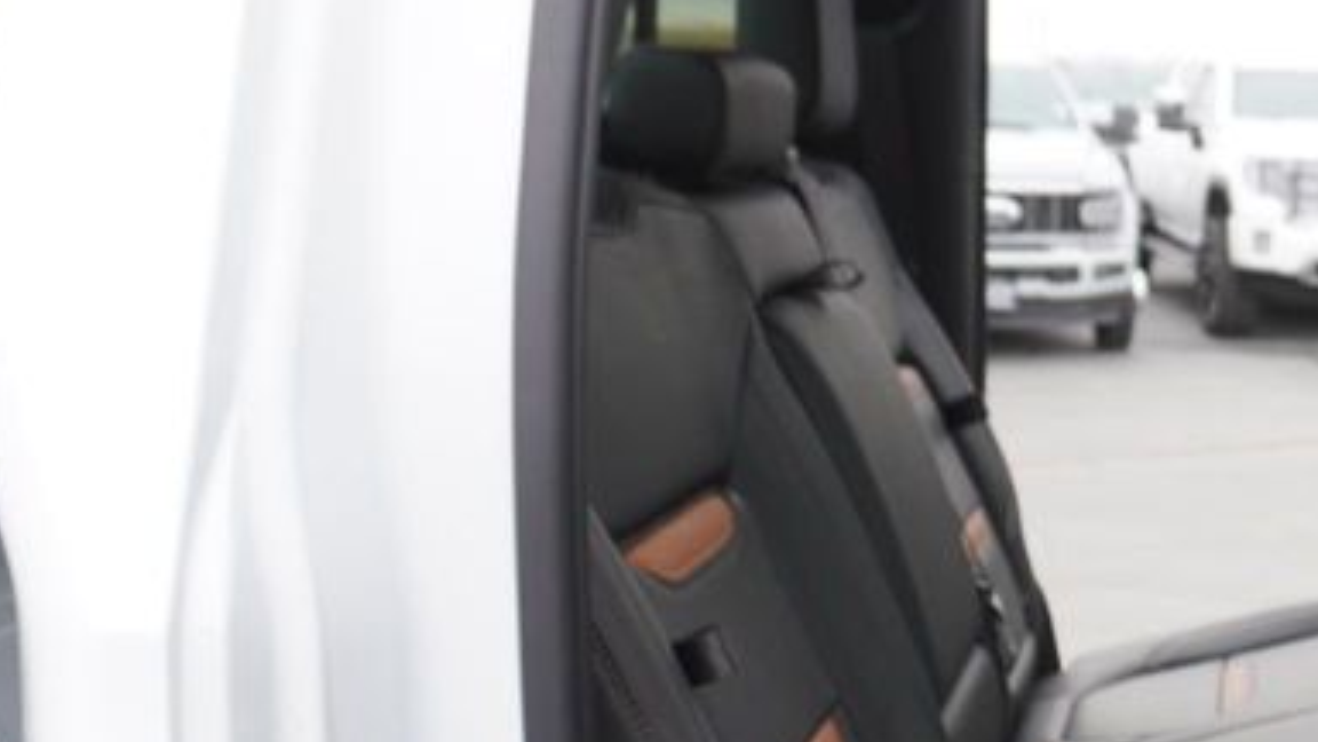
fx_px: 2342
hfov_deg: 28.8
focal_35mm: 67
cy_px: 697
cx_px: 1407
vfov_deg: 17.7
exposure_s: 1/60
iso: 100
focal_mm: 16
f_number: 4
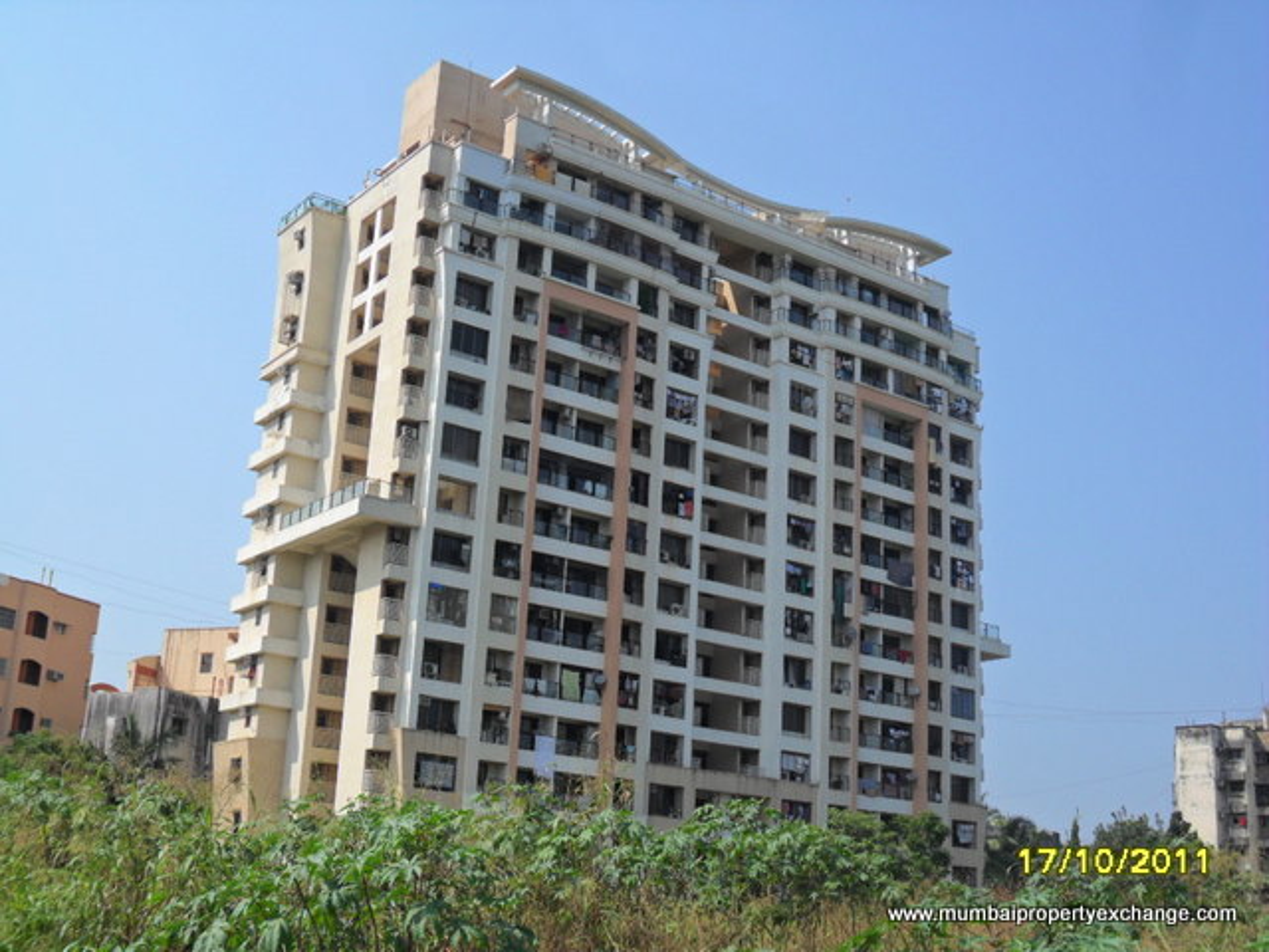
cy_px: 476
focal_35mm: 44
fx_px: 1613
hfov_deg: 42.9
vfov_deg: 32.9
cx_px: 634
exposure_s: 1/750
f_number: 4.5
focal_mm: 7.8
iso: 100
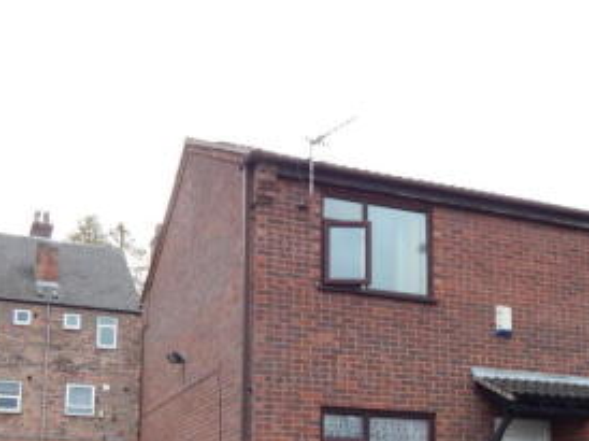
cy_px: 399
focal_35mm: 49
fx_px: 833
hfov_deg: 38.8
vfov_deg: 28.5
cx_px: 341
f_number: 3
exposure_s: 1/250
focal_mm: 4
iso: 125
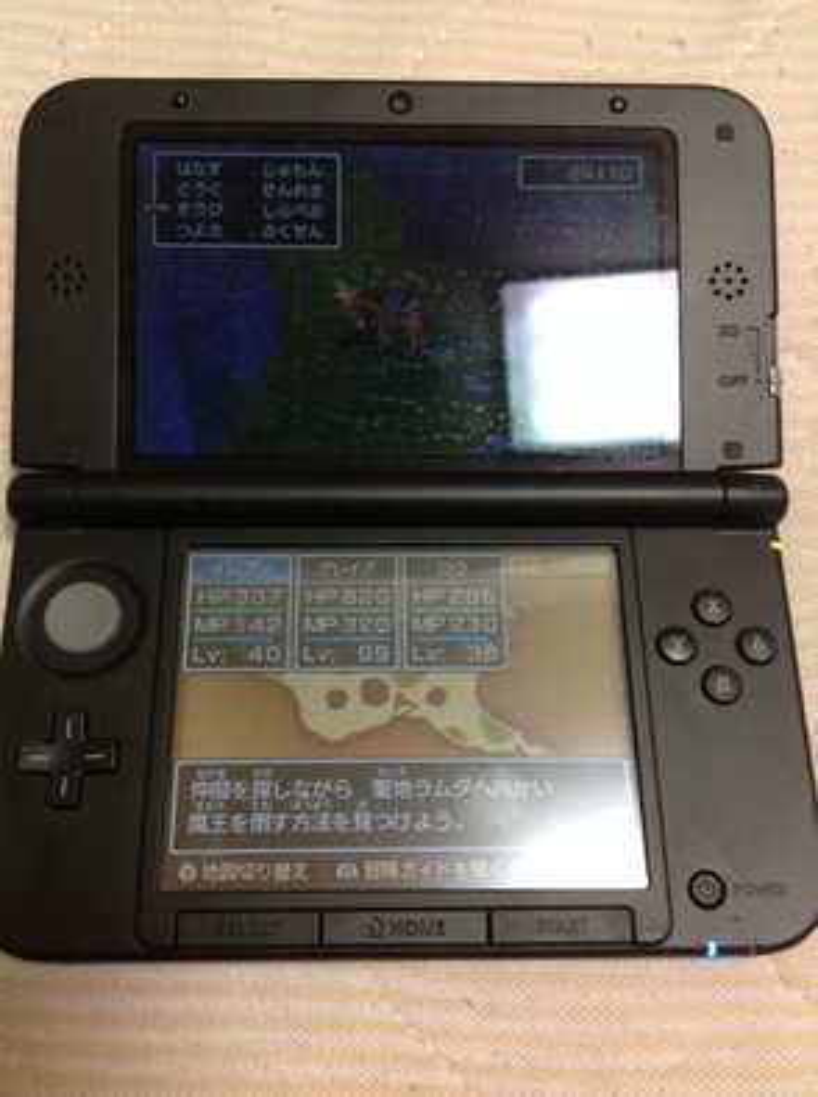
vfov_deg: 52.7
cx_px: 409
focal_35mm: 35
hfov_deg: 40.6
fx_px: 1106
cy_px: 548
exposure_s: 1/17
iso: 160
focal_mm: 4.28
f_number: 2.4
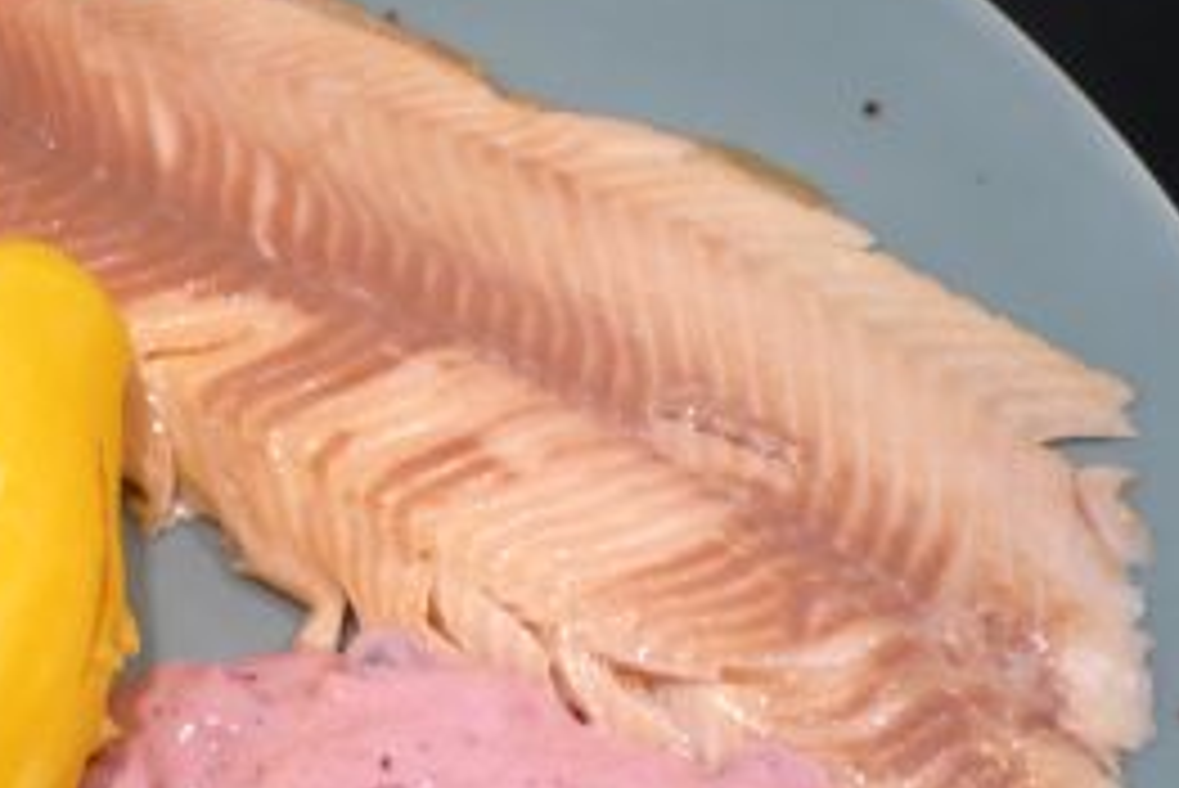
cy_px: 639
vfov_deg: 21.0
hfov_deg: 30.4
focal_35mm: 64
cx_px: 178
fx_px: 2097
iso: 160
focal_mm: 5.8
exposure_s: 1/30
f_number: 2.8
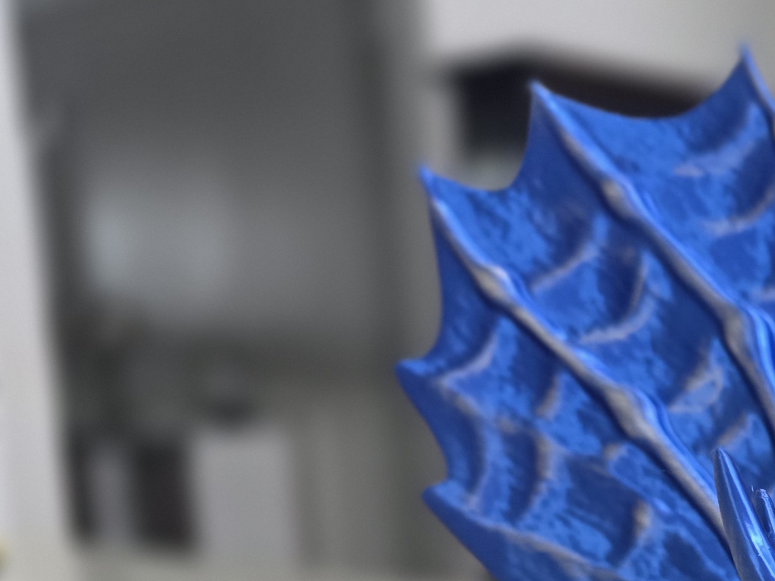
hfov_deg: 24.6
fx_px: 1477
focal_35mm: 66
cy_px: 738
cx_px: 1070
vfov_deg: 20.5
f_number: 1.7
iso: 500
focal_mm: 6.3
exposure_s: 1/120
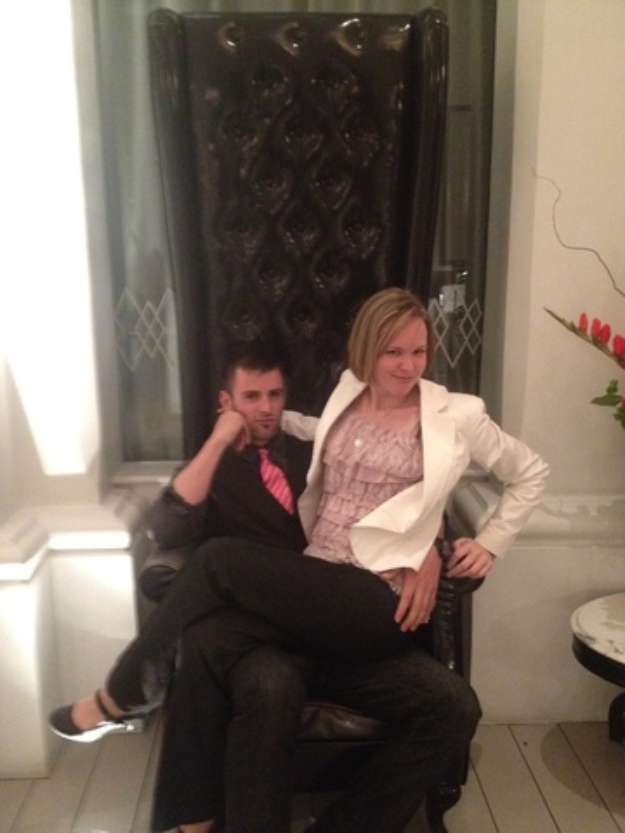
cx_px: 312
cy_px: 416
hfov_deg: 40.7
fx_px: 843
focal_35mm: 35
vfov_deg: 52.6
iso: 640
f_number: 2.4
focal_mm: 4.28
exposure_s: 1/15
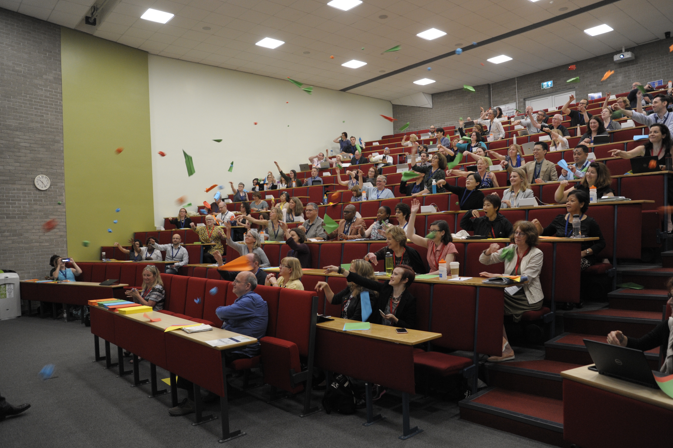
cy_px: 230
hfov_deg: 69.4
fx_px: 486
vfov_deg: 49.5
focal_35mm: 26
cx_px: 357
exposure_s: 1/100
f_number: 3.5
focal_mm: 24
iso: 1600
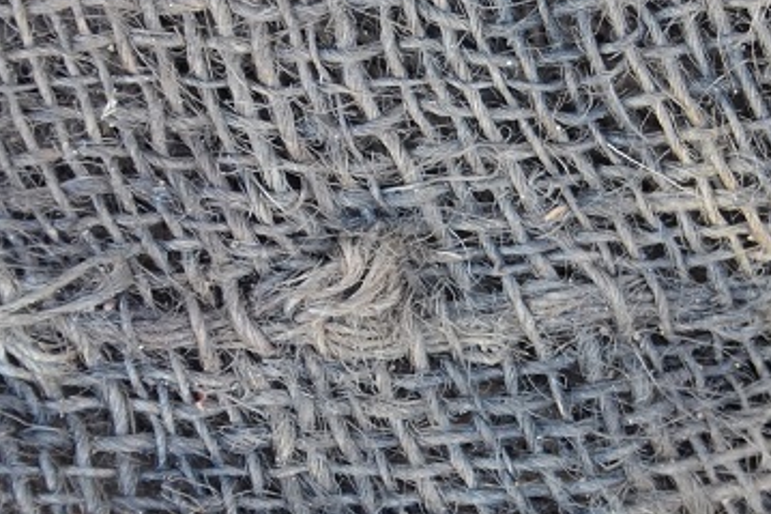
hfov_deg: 11.2
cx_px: 1012
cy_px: -17
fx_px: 3847
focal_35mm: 180
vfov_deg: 7.6
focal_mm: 35
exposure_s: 1/80
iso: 400
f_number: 4.5
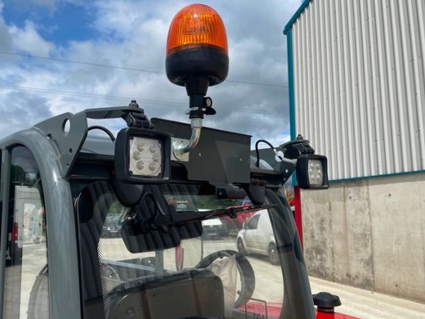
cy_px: 154
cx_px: 184
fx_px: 368
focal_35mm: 30
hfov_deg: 59.7
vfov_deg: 46.8
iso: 32
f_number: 1.6
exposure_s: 1/6135
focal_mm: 4.2
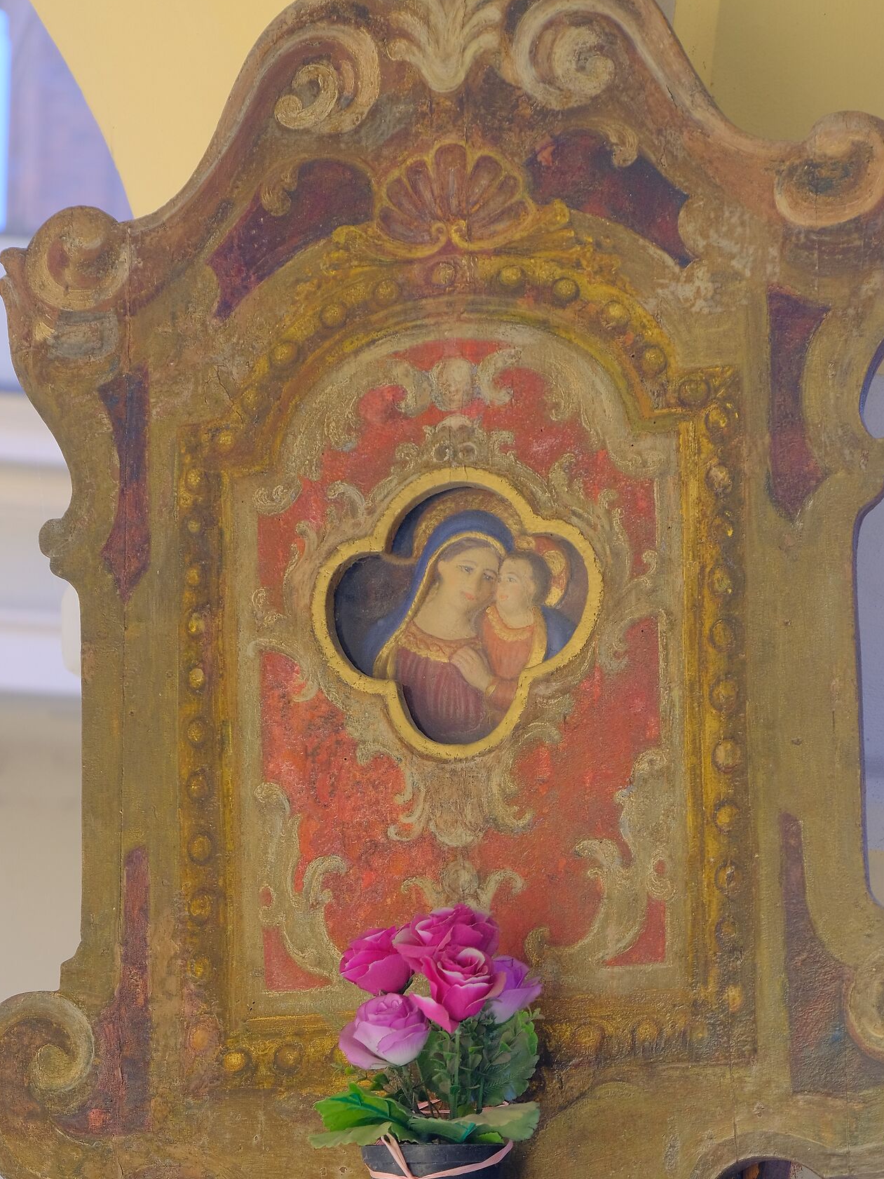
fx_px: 4392
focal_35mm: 129
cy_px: 618
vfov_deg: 15.3
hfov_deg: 11.5
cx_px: 443
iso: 800
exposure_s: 1/140
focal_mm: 62.4
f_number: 5.3
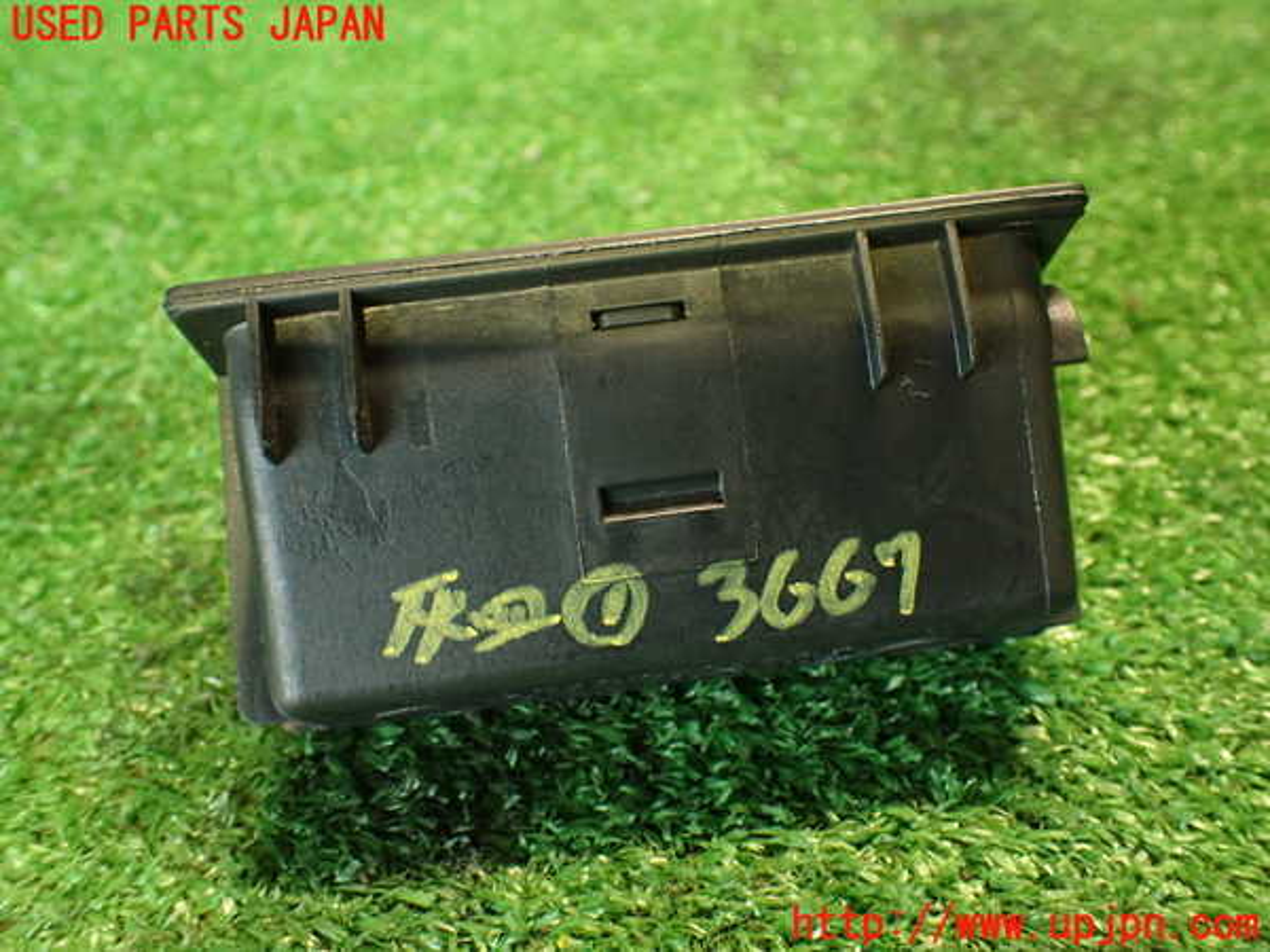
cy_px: 476
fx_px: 1174
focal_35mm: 32
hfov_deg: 56.8
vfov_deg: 44.2
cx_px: 635
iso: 640
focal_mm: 5.79
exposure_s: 1/30
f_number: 2.4
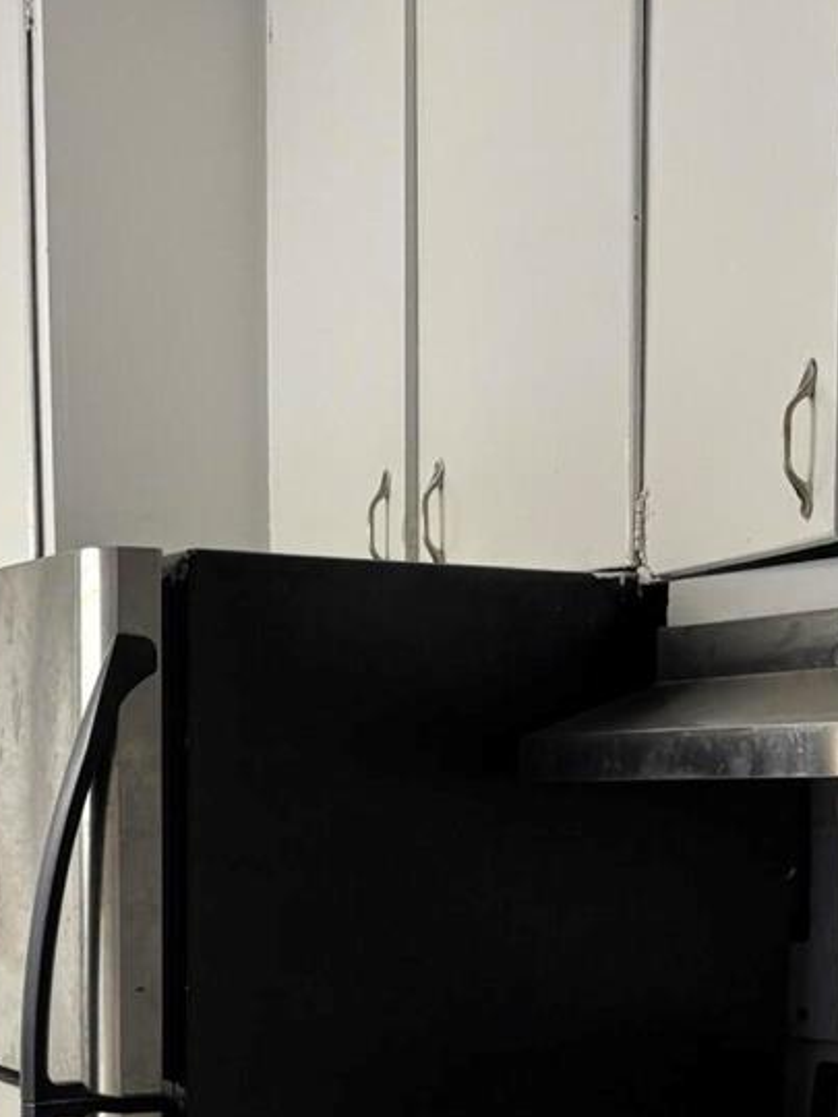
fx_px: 2389
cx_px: 300
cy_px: 1103
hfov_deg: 19.9
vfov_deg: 25.1
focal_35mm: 74
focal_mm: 5.96
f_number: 1.6
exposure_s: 1/60
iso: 160
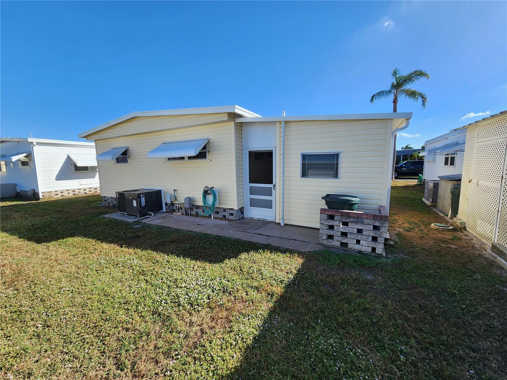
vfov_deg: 89.9
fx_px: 190
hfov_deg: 106.2
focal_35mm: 13
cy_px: 190
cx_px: 254
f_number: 2.2
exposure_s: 1/1453
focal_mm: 2.2
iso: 50
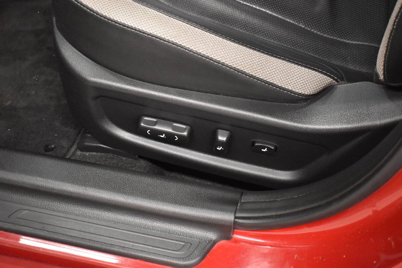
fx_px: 569
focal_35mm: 51
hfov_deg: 38.9
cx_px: 201
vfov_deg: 26.5
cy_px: 134
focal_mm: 34
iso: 5600
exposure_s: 1/50
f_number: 4.5
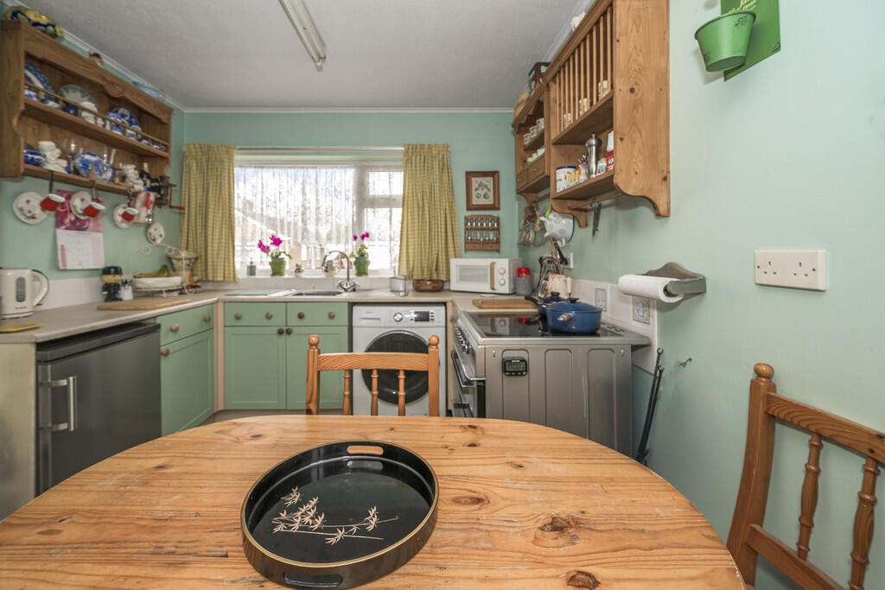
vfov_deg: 81.2
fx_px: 344
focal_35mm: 14
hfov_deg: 104.2
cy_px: 295
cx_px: 442
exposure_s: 1/125
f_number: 6.3
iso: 320
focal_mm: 14
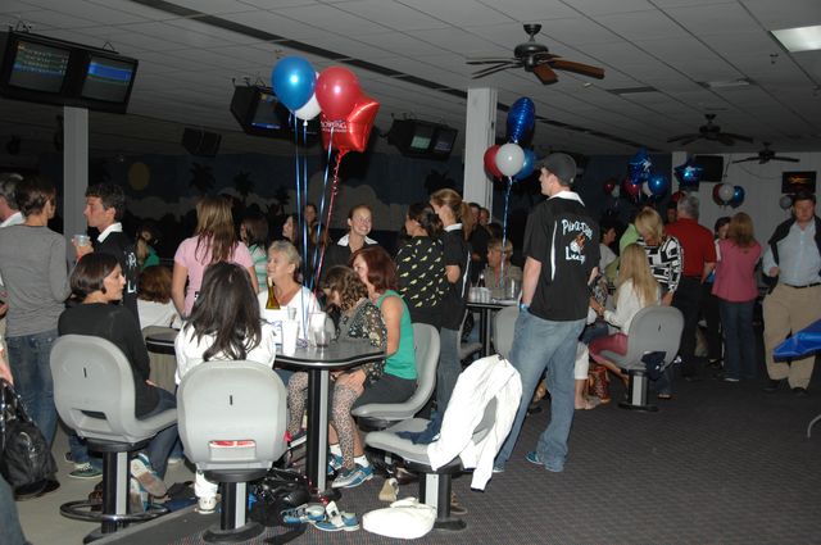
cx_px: 410
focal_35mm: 40
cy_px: 272
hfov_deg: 48.0
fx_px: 922
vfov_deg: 32.9
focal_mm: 27
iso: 200
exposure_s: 1/125
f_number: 4
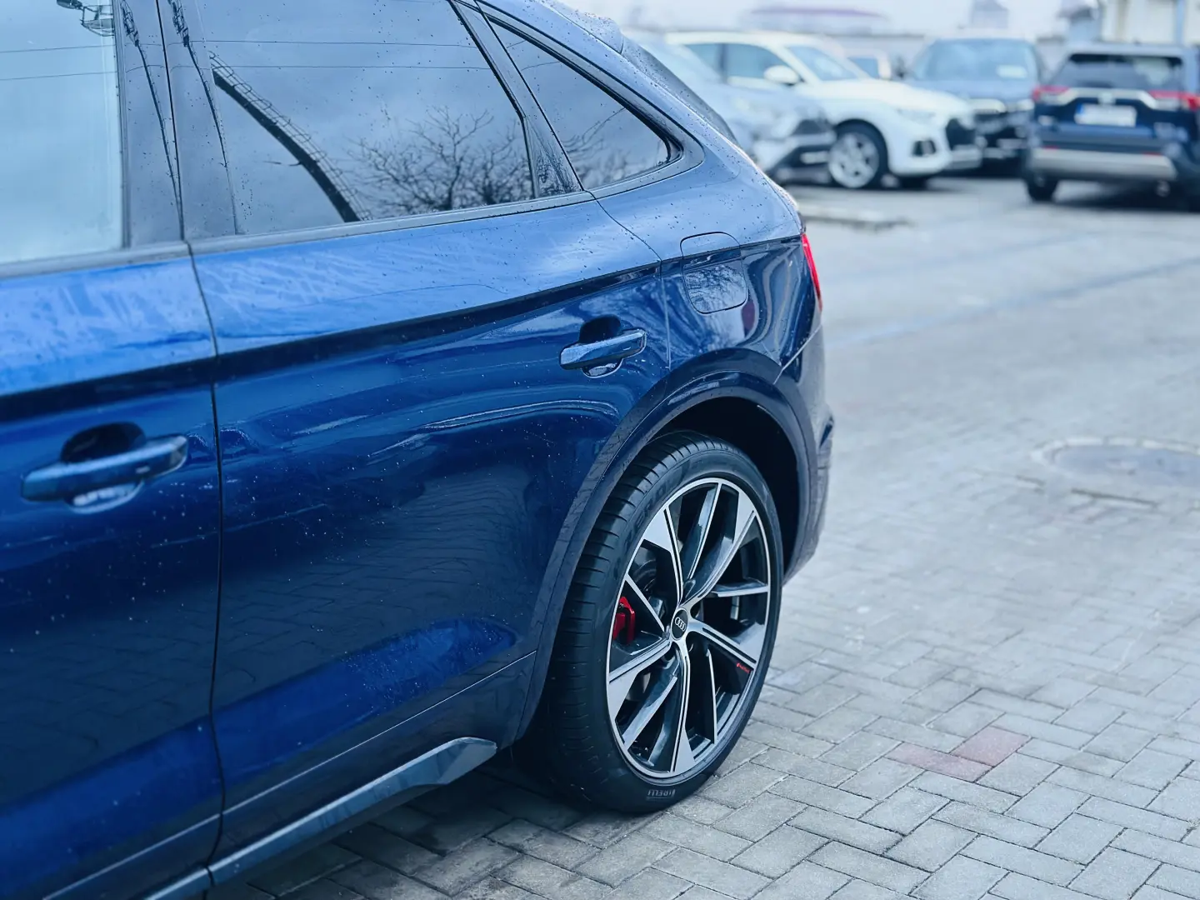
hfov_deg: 39.7
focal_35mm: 48
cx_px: 600
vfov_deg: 30.3
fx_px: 1664
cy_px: 450
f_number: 1.78
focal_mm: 6.86
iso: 320
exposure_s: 1/60
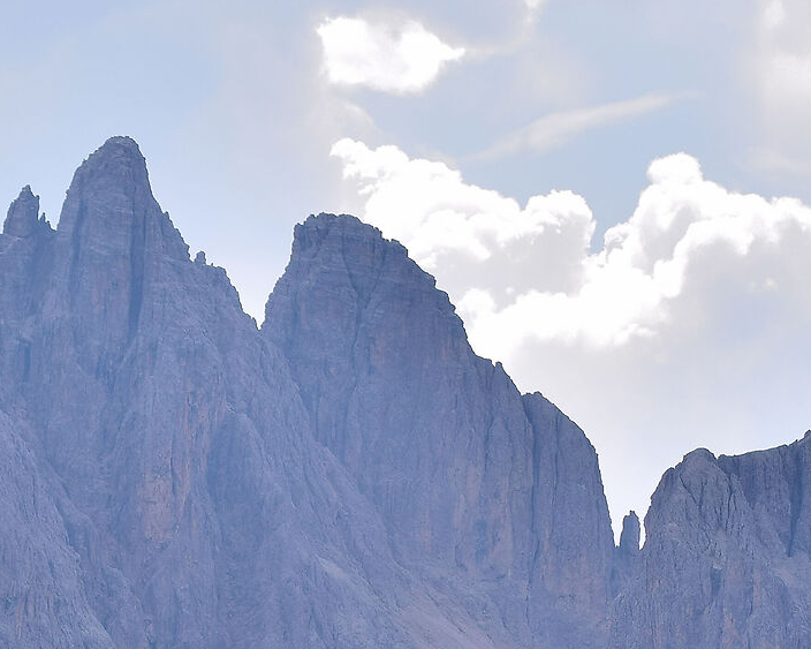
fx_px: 8064
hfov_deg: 5.8
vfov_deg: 4.6
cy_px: 808
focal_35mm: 336
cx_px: 439
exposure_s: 1/400
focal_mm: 70
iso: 100
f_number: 8
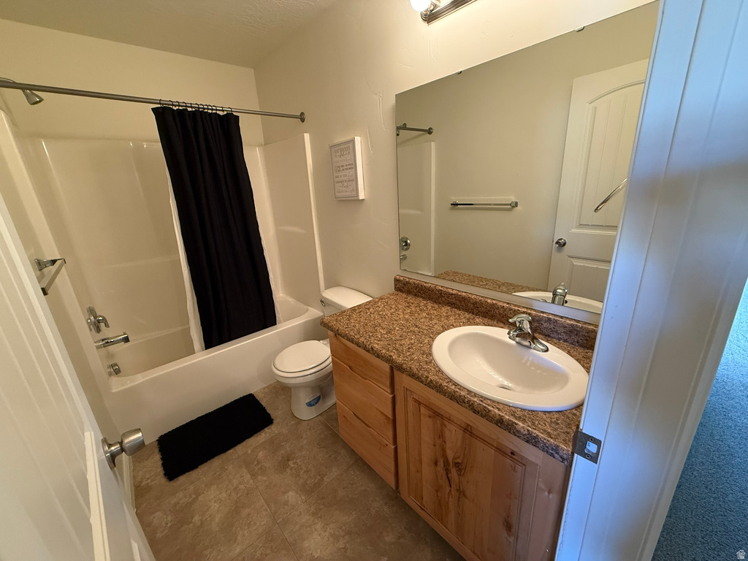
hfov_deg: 102.1
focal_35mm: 14
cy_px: 280
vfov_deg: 85.7
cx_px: 374
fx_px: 303
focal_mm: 2.22
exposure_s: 1/60
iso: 250
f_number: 2.2
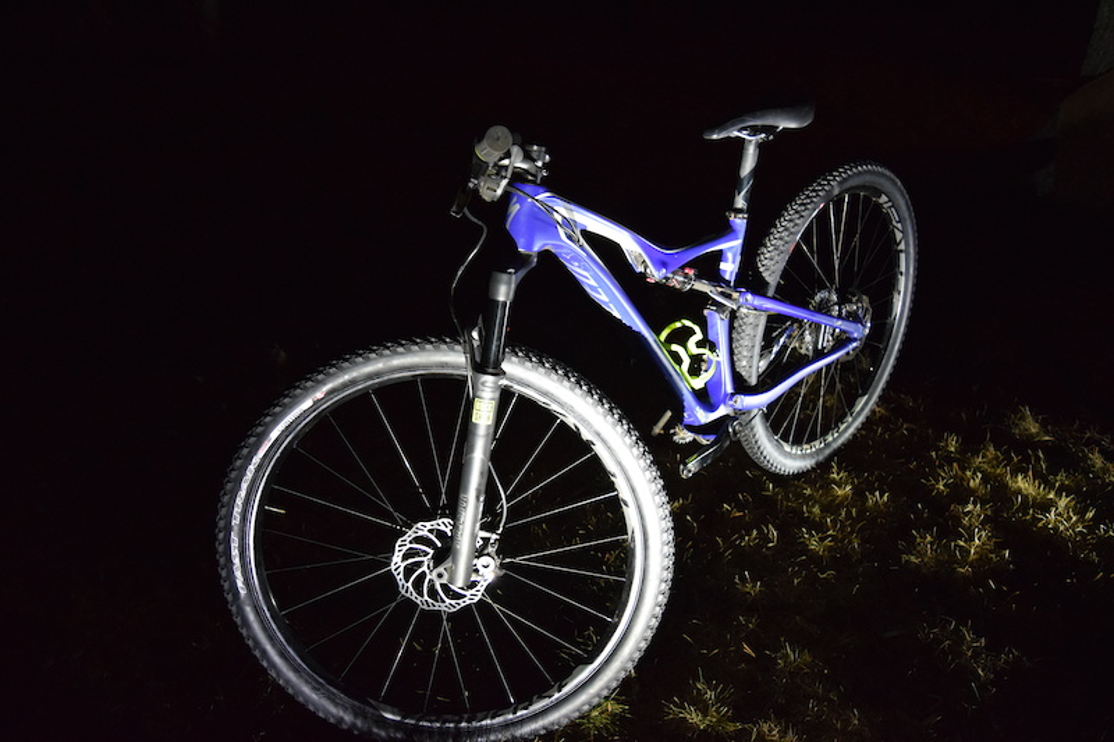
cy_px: 371
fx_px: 928
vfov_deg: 43.6
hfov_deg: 61.9
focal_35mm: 30
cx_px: 557
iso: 3200
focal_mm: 20
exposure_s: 1/30
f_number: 3.8
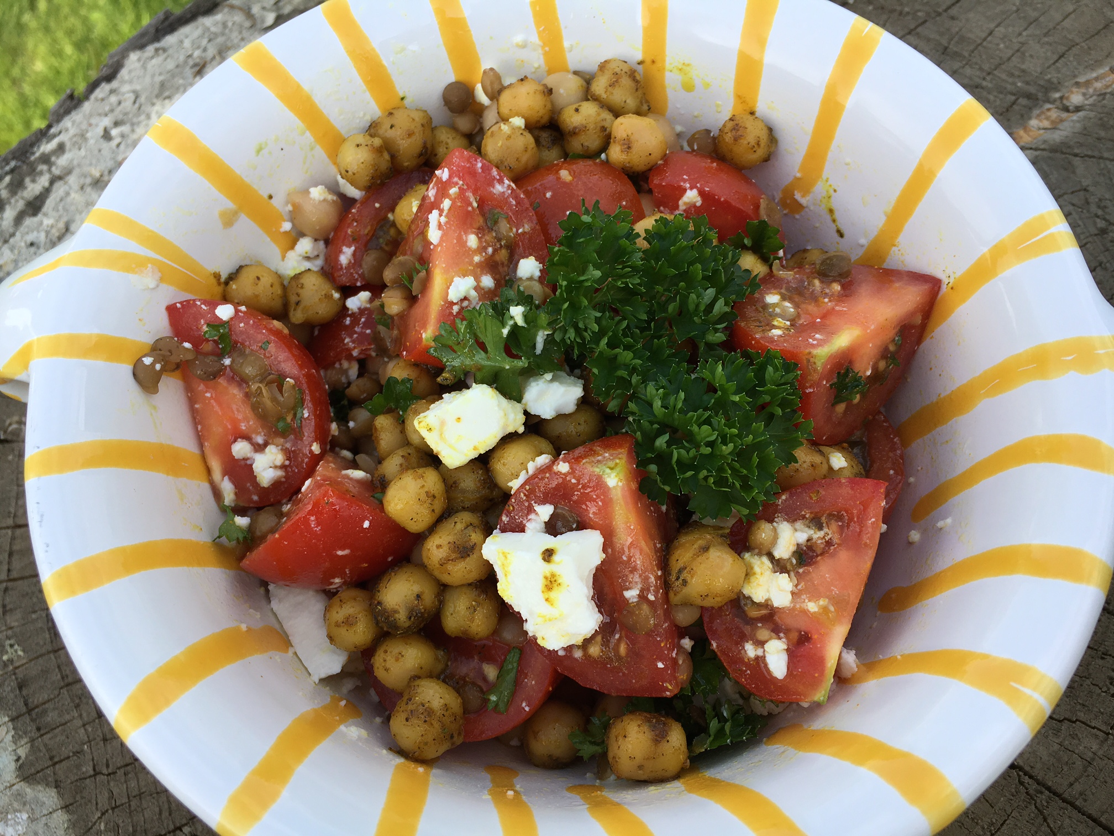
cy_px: 418
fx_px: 933
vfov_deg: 48.2
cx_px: 557
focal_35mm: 29
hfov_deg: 61.7
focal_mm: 4.15
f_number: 2.2
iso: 25
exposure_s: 1/432
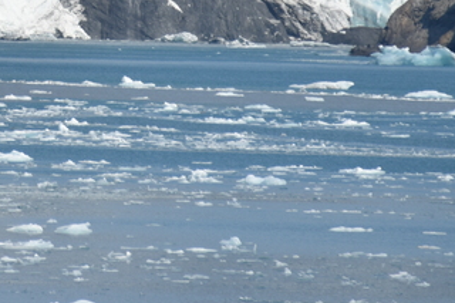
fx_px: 15183
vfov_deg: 1.1
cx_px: -92
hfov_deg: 1.7
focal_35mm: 1202
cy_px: -215
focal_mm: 300
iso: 100
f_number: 8
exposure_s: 1/640
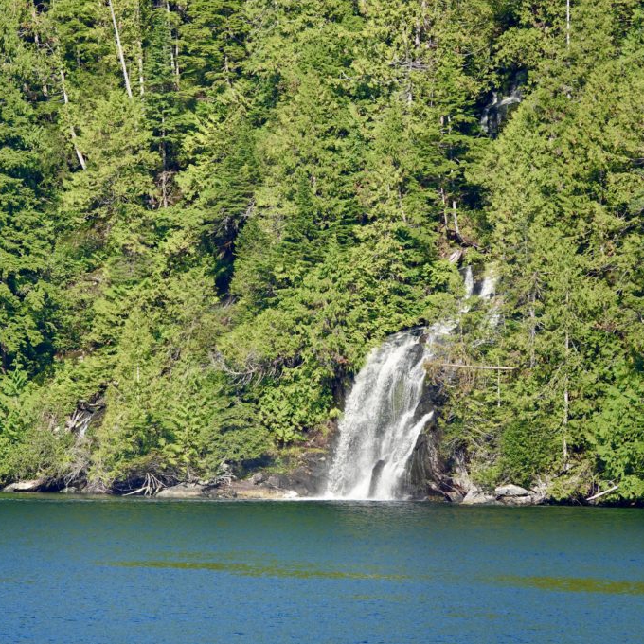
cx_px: 202
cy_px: 322
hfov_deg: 3.0
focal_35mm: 586
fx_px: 12334
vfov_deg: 3.0
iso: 100
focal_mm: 167.98
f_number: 4
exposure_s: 1/500
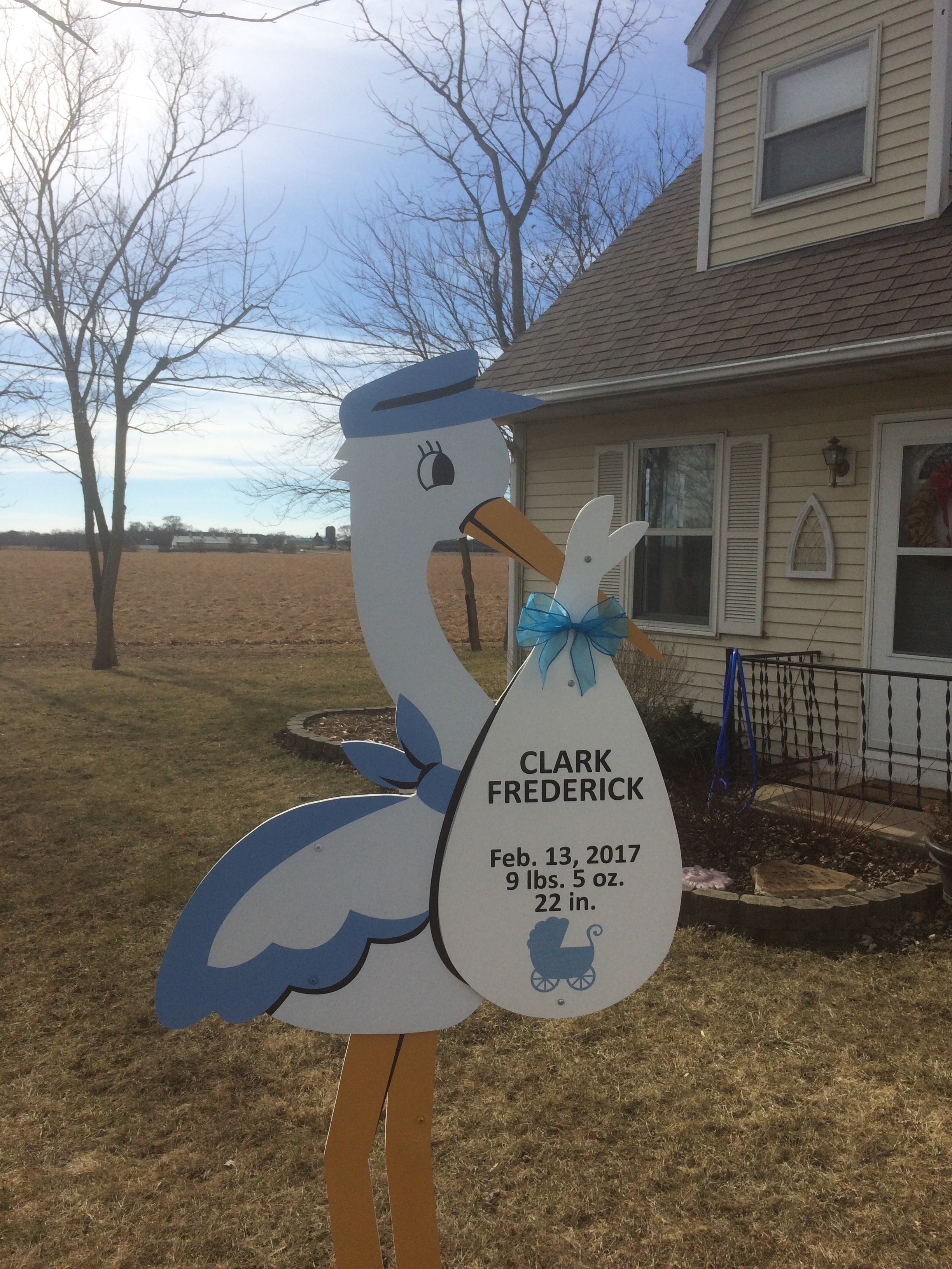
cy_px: 634
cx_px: 476
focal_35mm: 29
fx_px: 1063
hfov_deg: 48.2
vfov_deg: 61.7
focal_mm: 4.15
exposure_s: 1/3731
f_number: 2.2
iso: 32
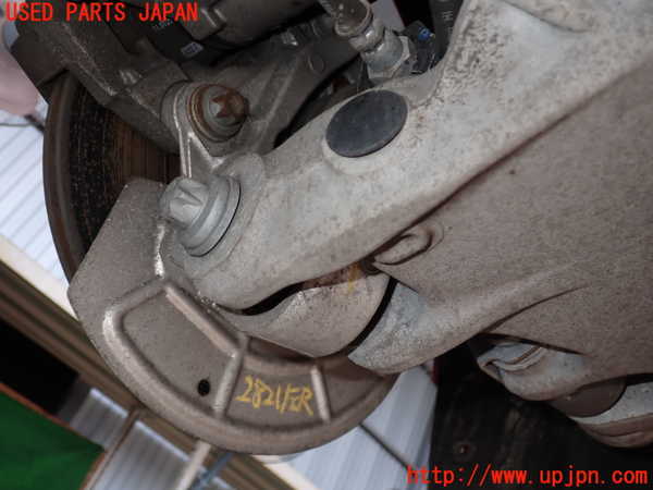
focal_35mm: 30
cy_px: 245
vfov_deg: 46.8
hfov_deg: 60.0
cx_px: 326
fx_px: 566
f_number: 6.3
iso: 100
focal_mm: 5.4
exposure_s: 1/30
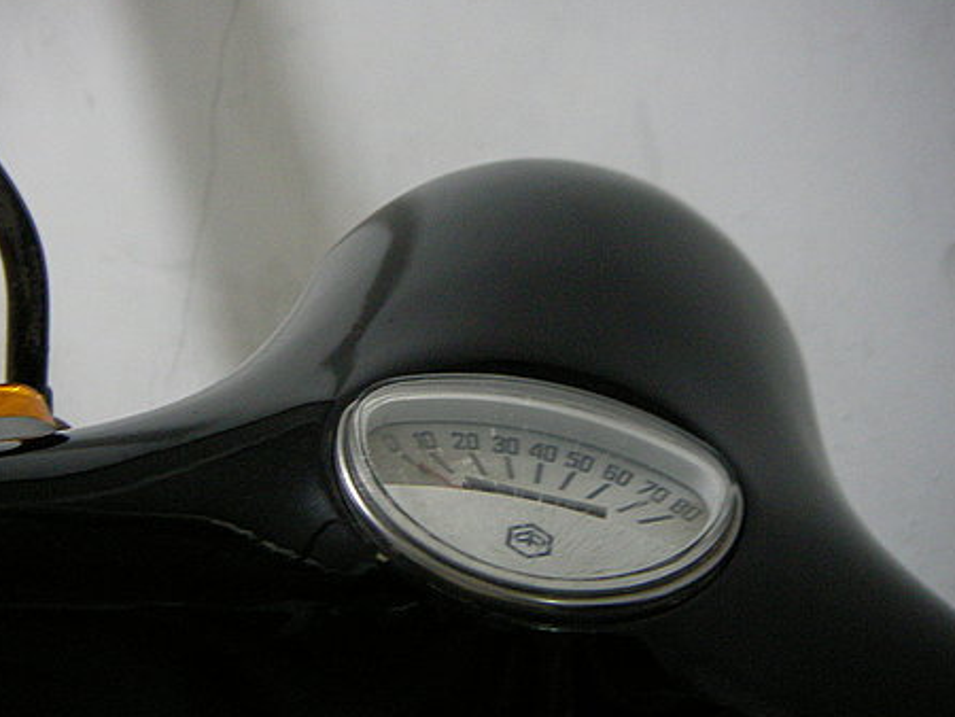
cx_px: 448
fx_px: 2208
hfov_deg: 24.4
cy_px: 387
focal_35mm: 80
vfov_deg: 18.4
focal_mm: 12
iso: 200
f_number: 3.8
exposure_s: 1/2
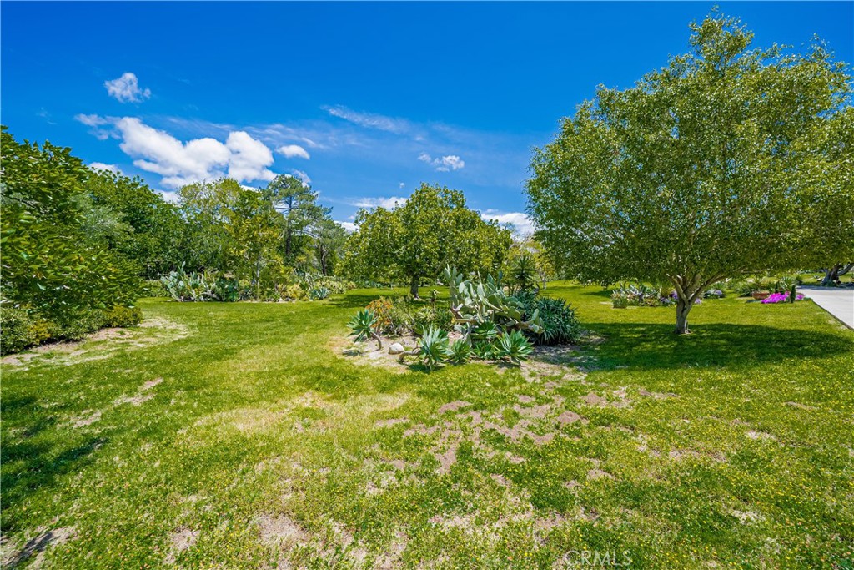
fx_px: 285
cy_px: 285
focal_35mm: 12
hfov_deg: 112.6
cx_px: 427
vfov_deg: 90.0
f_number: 6.3
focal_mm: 12
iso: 100
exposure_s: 1/320
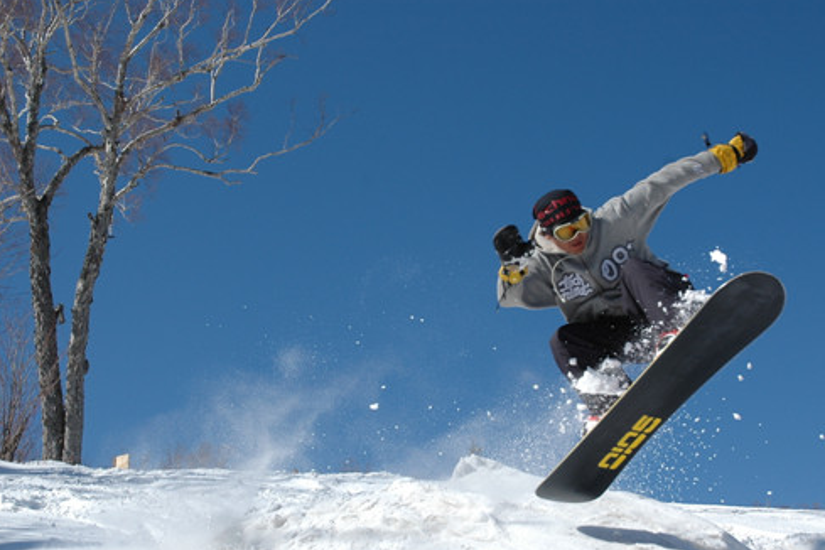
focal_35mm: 50
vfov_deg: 27.2
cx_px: 467
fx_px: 1137
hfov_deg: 39.8
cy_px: 285
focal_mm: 27
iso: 200
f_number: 6.3
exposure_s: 1/800
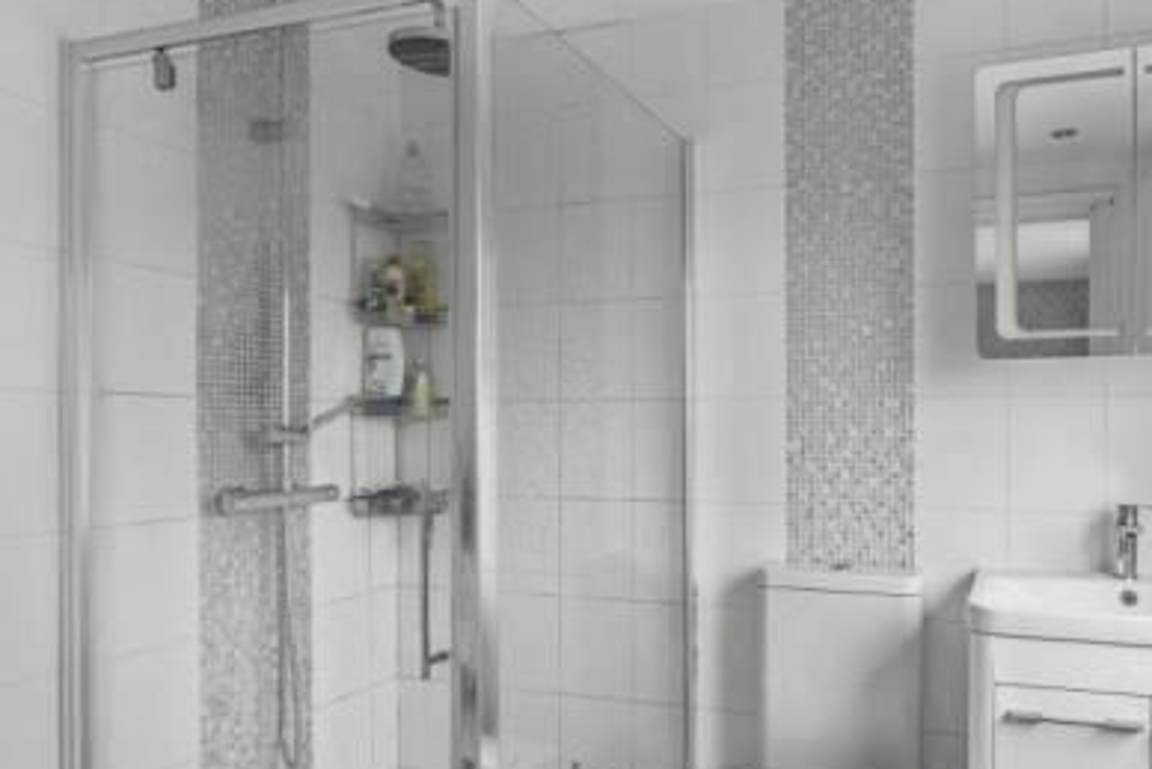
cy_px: 460
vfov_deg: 47.7
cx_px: 757
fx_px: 864
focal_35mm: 27
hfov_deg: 65.8
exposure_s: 1/40
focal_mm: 16
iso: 400
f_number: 8
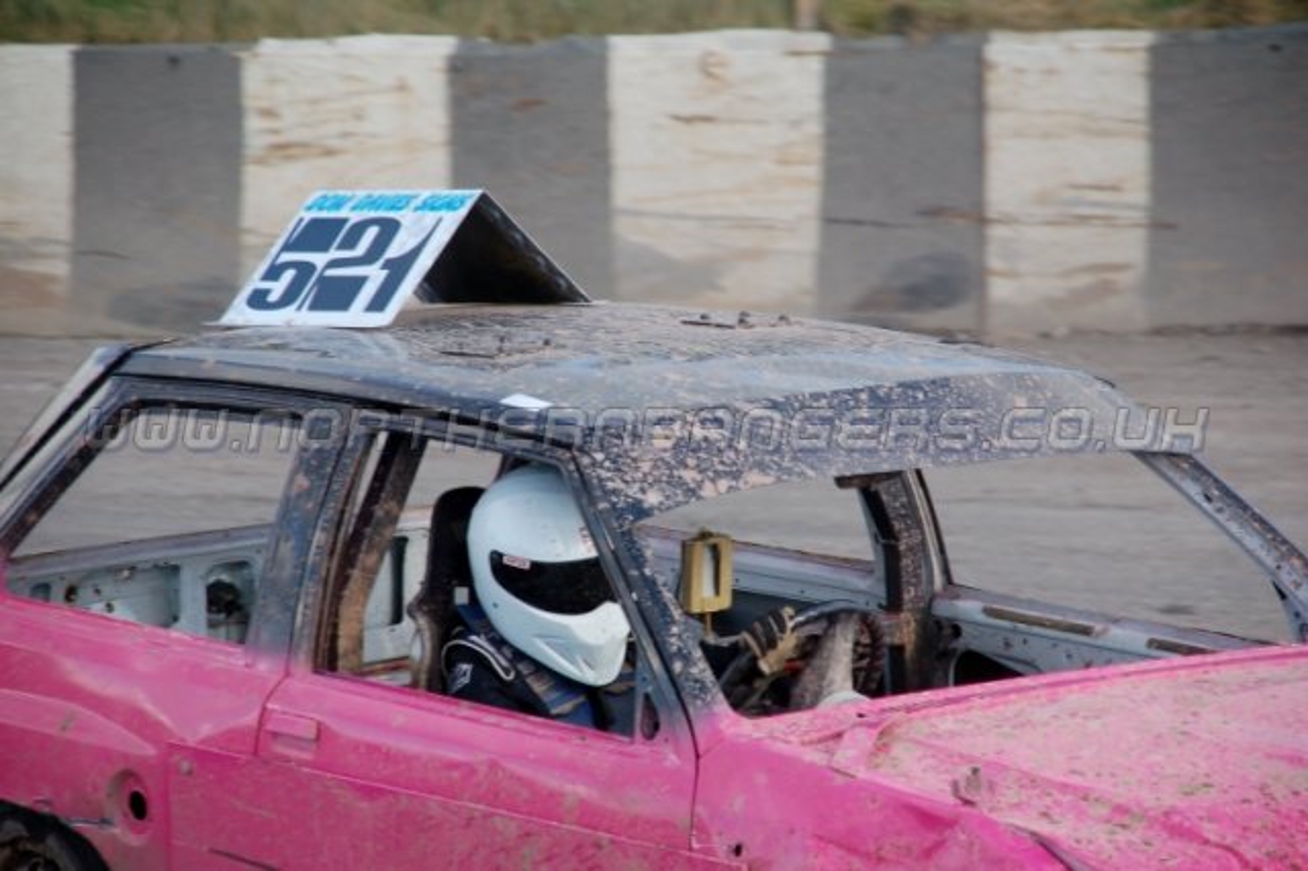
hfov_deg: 10.2
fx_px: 7353
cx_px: 654
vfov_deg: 6.8
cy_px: 436
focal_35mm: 202
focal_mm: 135
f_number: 6
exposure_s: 1/500
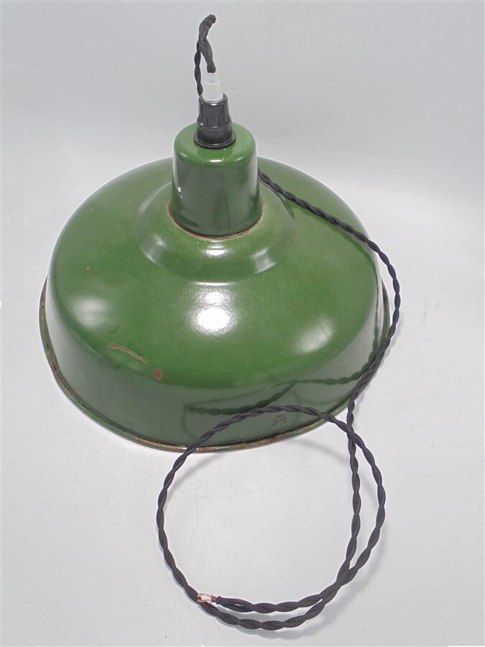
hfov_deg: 48.2
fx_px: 542
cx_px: 242
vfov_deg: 61.7
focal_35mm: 29
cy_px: 324
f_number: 3.7
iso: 100
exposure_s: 1/40
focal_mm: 5.3
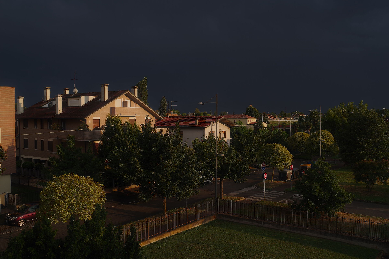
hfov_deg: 54.4
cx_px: 194
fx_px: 378
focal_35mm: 35
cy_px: 130
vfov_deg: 37.9
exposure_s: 1/60
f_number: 8
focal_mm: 35
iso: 100
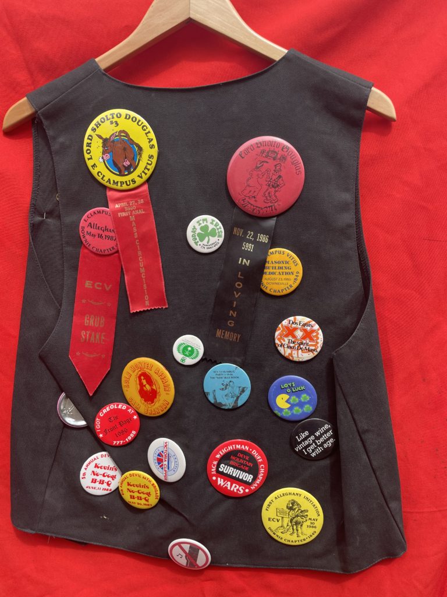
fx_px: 448
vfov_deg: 67.3
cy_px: 298
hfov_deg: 53.1
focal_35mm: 26
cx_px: 224
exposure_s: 1/1159
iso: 32
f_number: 1.6
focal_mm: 4.2
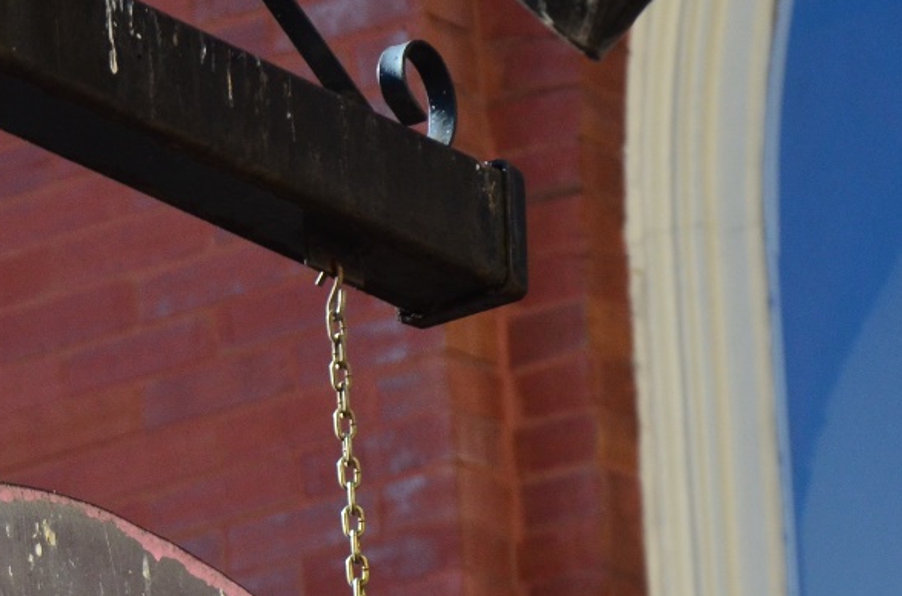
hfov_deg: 4.8
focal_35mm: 429
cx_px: 52
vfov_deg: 3.2
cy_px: 763
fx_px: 10729
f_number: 6.3
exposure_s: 1/800
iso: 500
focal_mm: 105
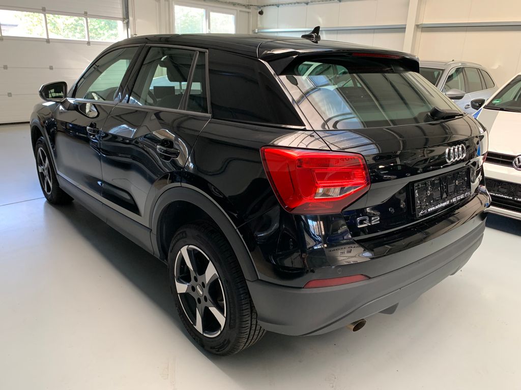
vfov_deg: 53.1
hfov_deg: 67.3
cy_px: 195
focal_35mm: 26
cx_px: 260
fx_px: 391
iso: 160
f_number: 1.8
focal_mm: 4.25
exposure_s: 1/60
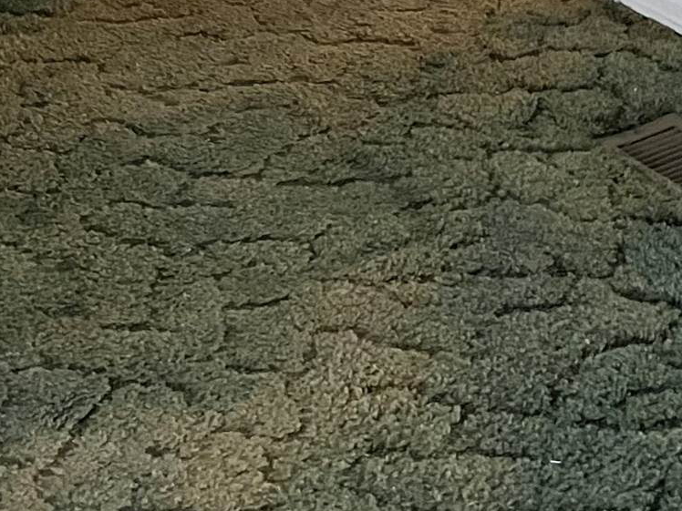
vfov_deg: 12.2
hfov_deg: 17.1
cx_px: 288
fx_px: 2266
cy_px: -282
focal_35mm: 115
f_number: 1.8
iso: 320
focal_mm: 3.99
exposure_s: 1/60
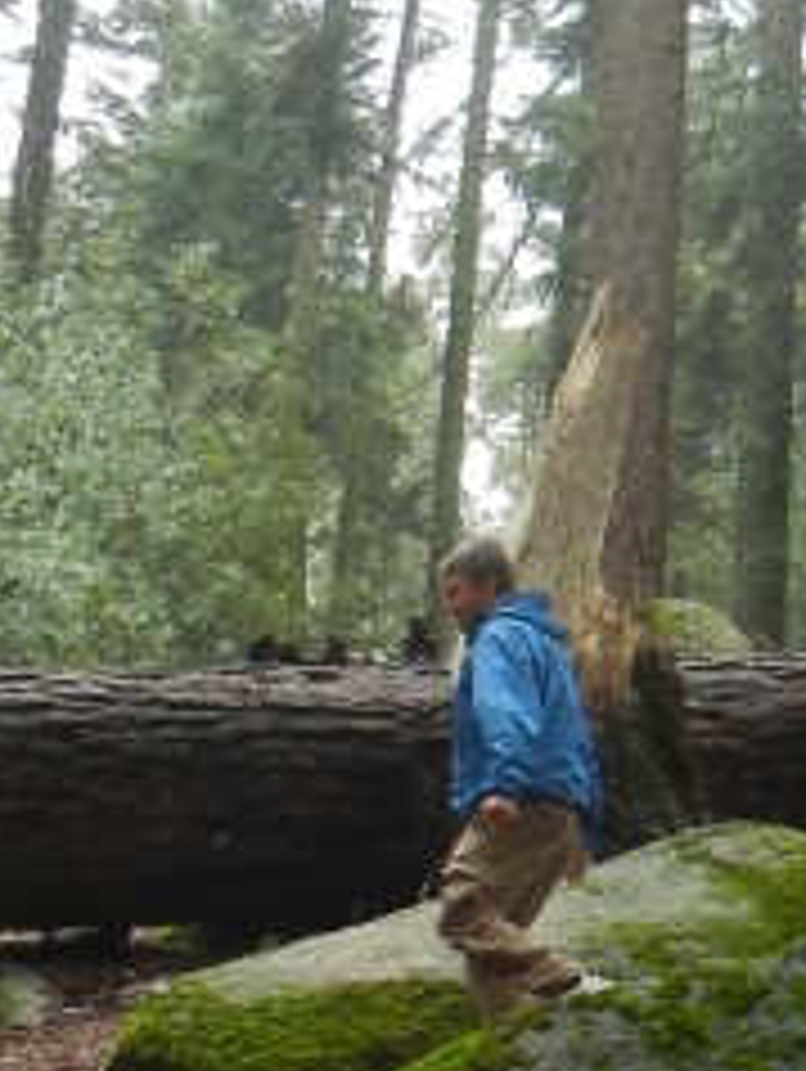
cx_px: 567
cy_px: 706
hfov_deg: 11.5
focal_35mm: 129
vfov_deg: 15.2
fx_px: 3998
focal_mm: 5.4
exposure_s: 1/208
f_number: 3.5
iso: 160
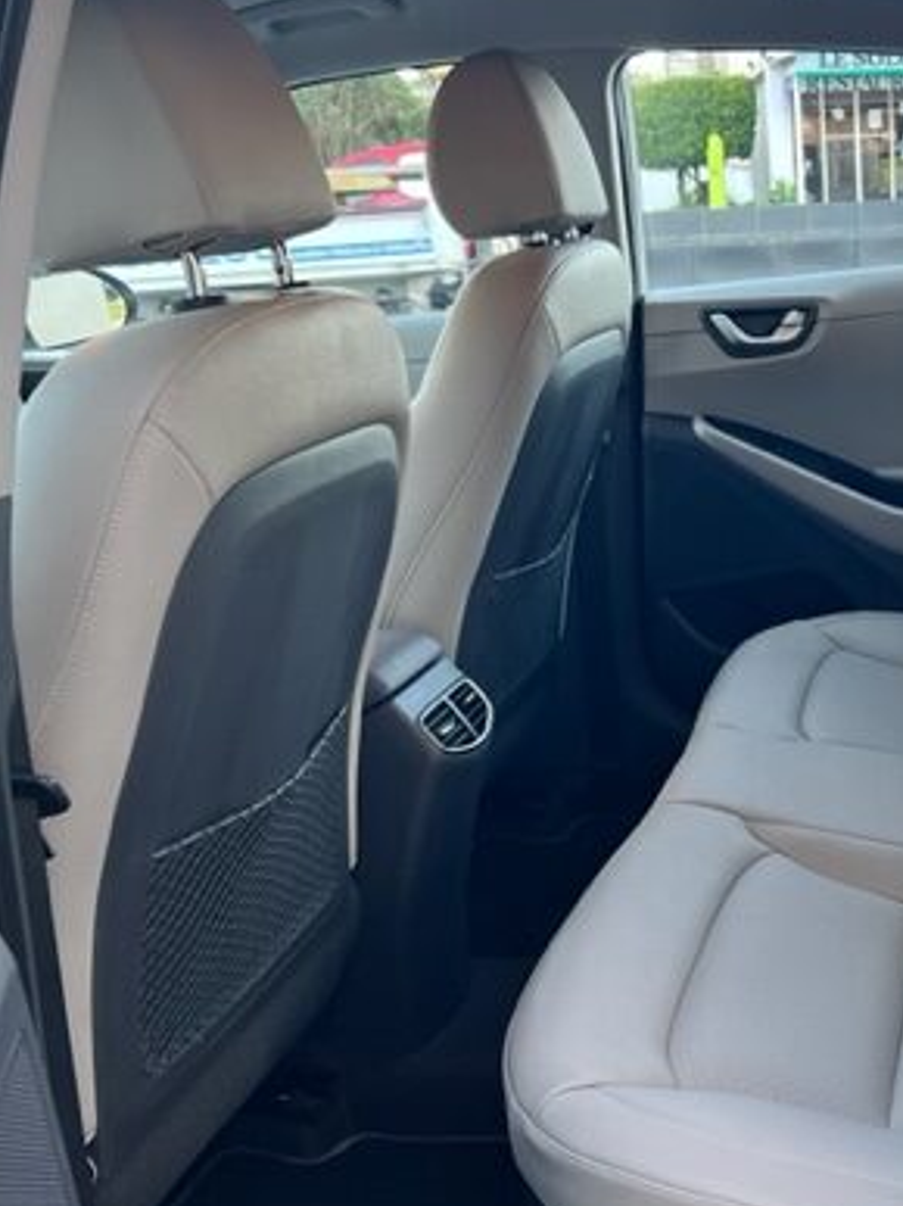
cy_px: 654
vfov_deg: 43.8
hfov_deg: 31.7
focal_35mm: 43
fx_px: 1496
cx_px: 844
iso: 125
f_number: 1.5
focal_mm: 5.7
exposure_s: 1/103
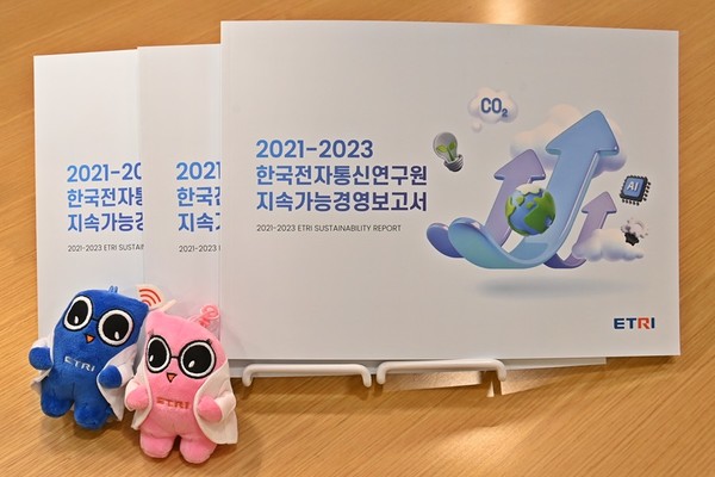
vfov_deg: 28.1
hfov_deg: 41.1
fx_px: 953
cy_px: 238
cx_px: 358
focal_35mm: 48
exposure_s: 1/60
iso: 1250
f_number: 8
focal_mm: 32
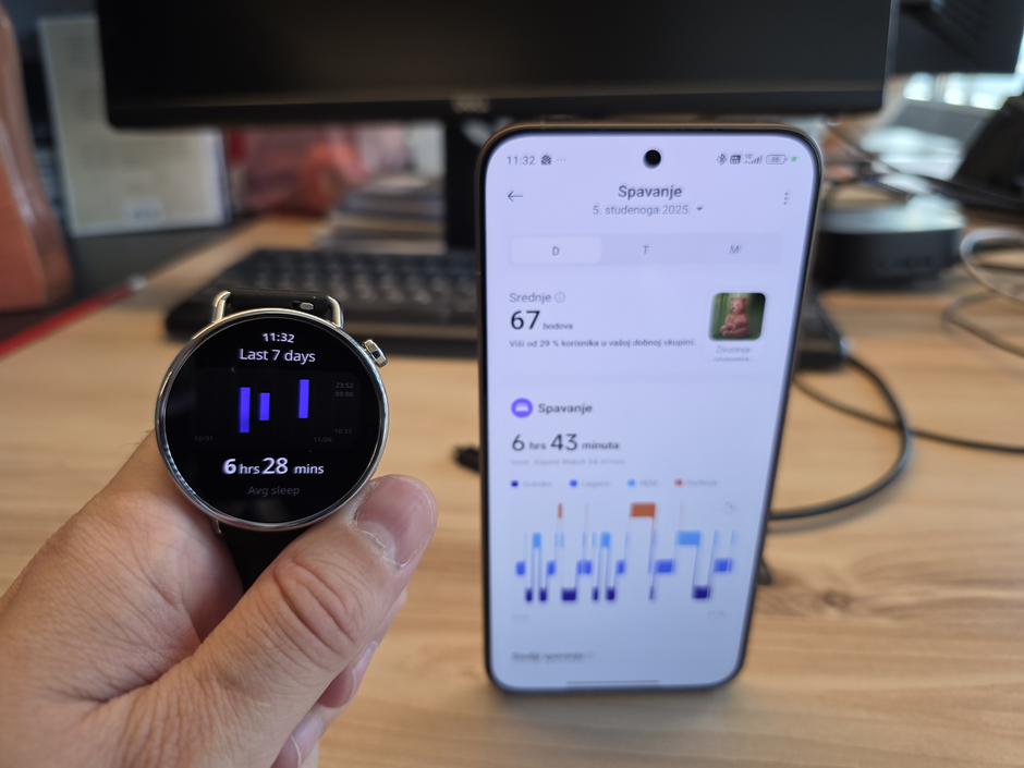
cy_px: 384
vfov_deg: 58.9
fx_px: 680
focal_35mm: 23
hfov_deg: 73.9
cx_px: 512
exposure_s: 1/66
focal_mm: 6.3
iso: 80
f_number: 1.7
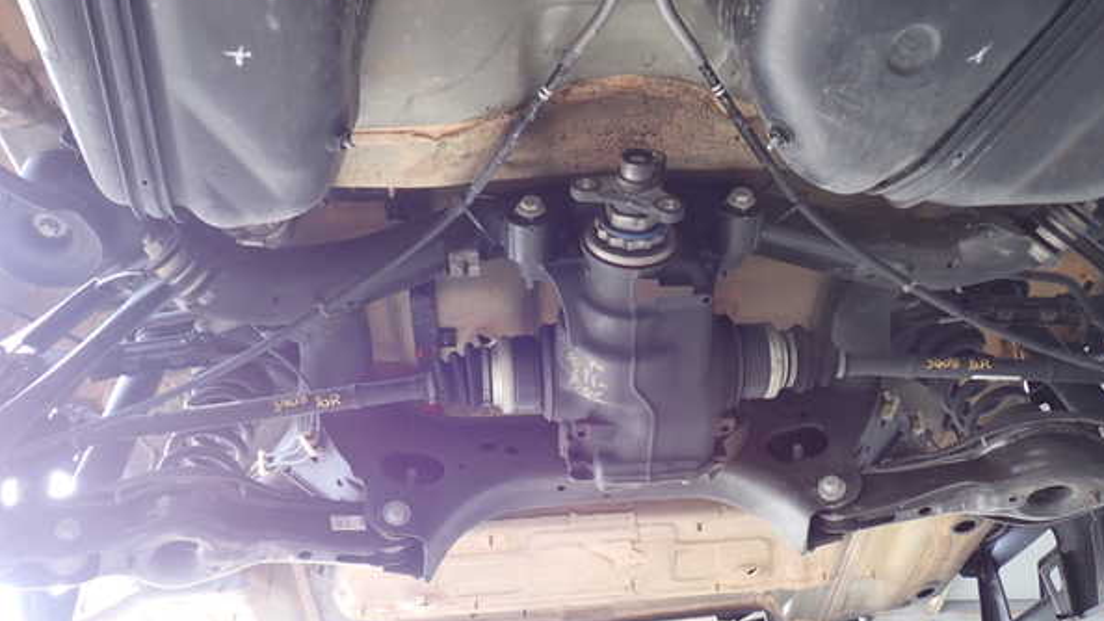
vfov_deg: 35.5
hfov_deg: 59.5
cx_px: 556
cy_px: 374
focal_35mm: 33
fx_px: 966
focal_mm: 5.4
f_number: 2.3
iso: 200
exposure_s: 1/50
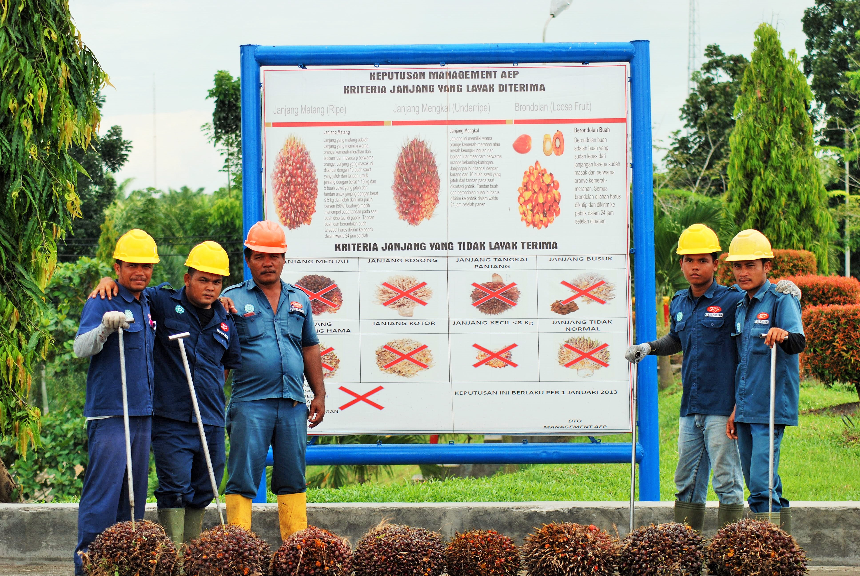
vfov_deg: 10.2
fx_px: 3229
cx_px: 430
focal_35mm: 135
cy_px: 288
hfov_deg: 15.2
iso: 160
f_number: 5.6
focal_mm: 90
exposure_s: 1/500
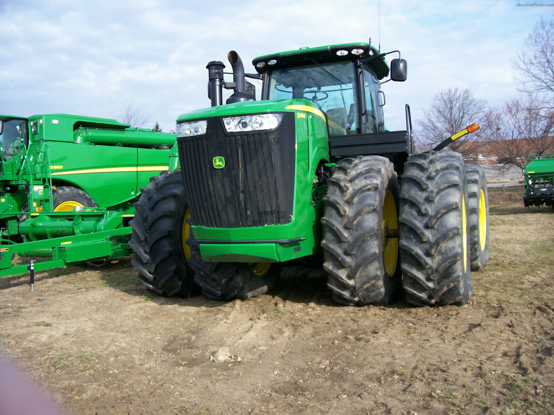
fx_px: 544
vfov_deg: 41.8
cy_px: 208
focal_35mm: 34
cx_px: 277
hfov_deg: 54.0
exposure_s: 1/693
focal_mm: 5.6
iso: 80
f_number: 2.7
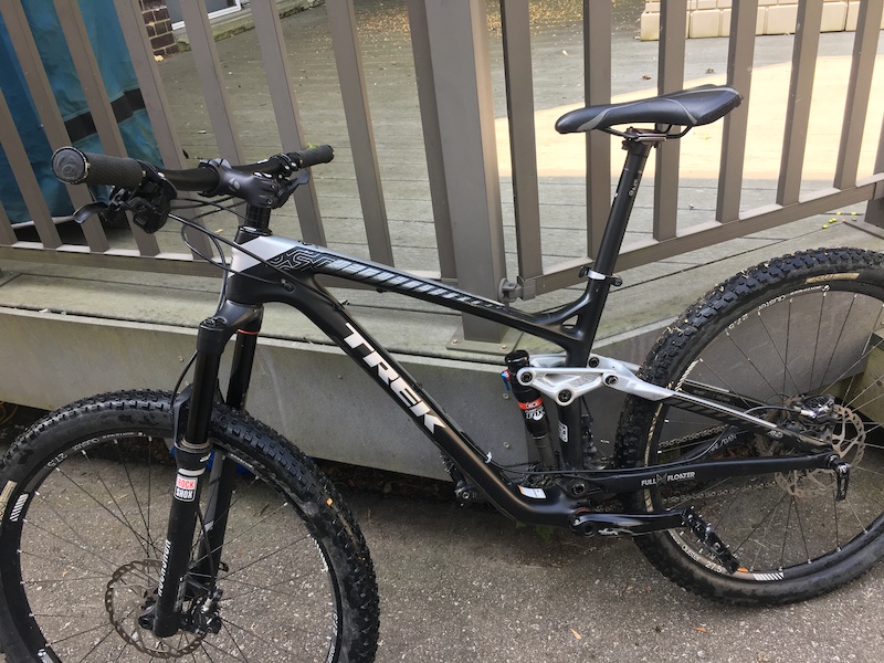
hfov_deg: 61.7
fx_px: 741
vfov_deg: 48.2
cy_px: 332
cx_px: 442
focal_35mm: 29
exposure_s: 1/120
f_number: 2.2
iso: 40
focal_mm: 4.15
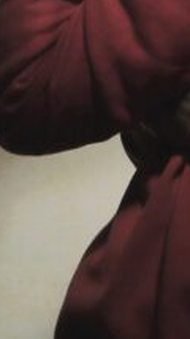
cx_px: 513
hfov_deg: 4.5
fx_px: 2343
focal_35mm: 261
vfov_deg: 8.2
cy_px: -49
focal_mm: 25
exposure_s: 1/125
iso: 800
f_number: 5
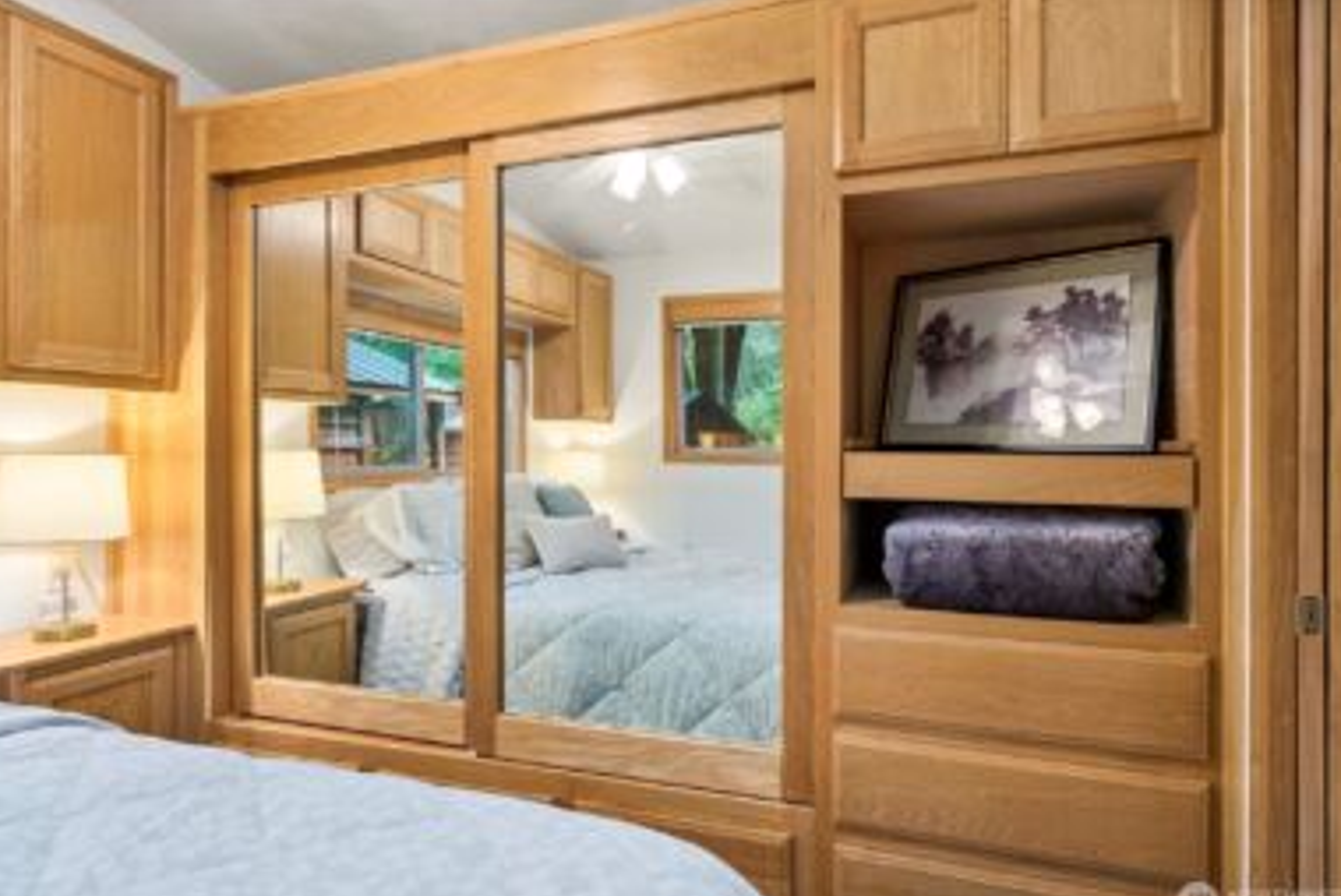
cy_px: 464
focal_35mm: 20
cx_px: 674
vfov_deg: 62.0
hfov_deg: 83.9
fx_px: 746
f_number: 7.1
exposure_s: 1/60
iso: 500
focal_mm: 19
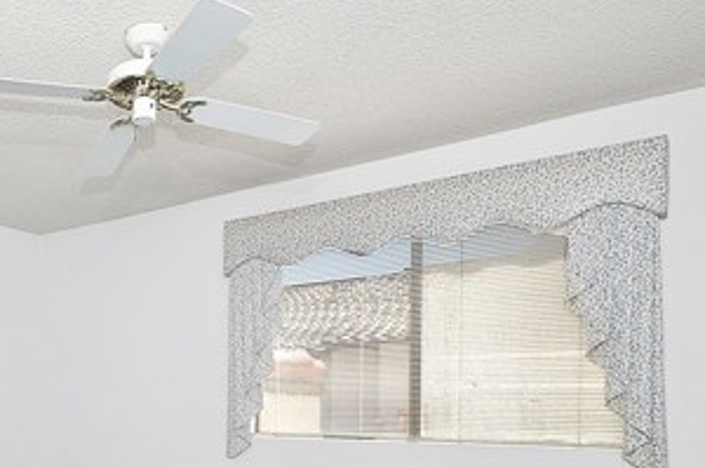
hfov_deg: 51.7
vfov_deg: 40.0
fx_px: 626
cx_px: 68
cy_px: 342
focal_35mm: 32
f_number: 9
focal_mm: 10
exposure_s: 1/200
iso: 320
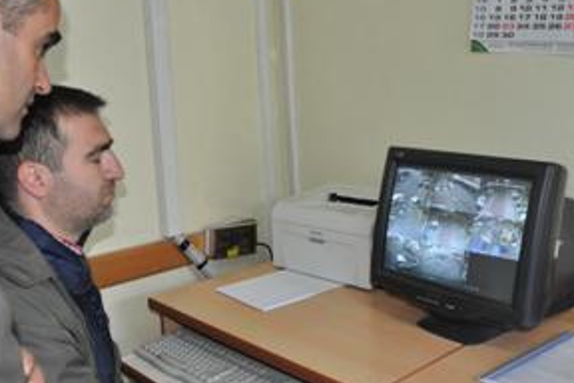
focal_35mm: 42
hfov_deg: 46.2
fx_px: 670
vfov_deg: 31.9
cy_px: 207
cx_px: 241
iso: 800
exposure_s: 1/60
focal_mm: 18
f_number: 3.5
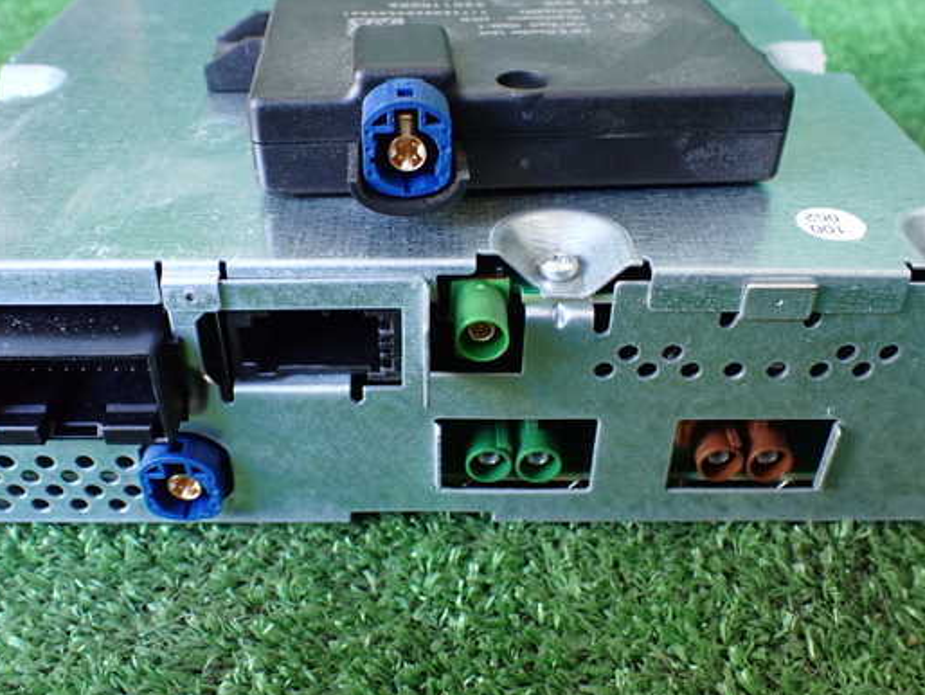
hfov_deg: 52.6
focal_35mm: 35
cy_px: 344
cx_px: 459
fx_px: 936
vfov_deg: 40.7
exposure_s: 1/100
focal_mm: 5.4
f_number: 2.3
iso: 800
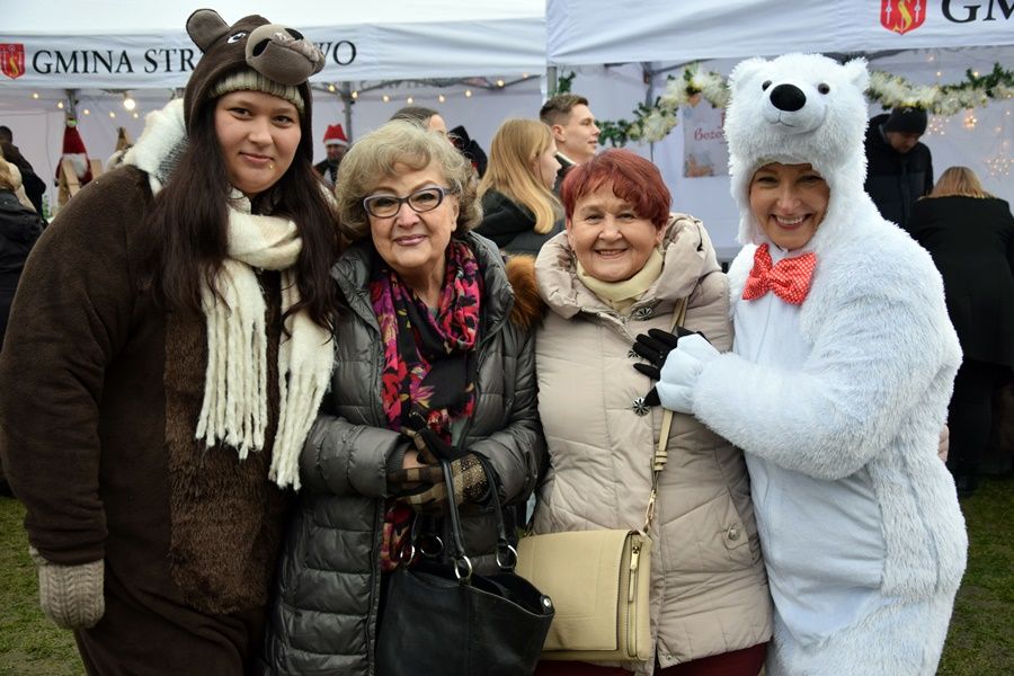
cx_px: 507
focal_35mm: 42
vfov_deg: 31.9
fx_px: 1183
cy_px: 338
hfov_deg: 46.4
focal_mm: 28
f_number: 4
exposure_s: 1/100
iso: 400
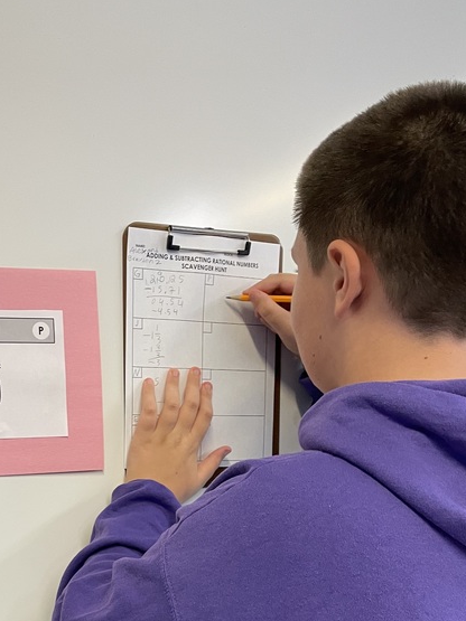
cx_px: 120
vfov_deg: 37.3
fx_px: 862
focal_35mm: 48
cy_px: 548
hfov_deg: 29.8
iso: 160
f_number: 1.6
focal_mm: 4.2
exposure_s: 1/60
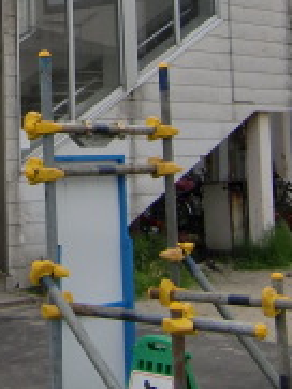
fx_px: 1112
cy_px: -71
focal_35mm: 99
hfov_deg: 14.4
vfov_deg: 18.8
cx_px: -82
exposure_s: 1/250
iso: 64
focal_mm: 4.9
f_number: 7
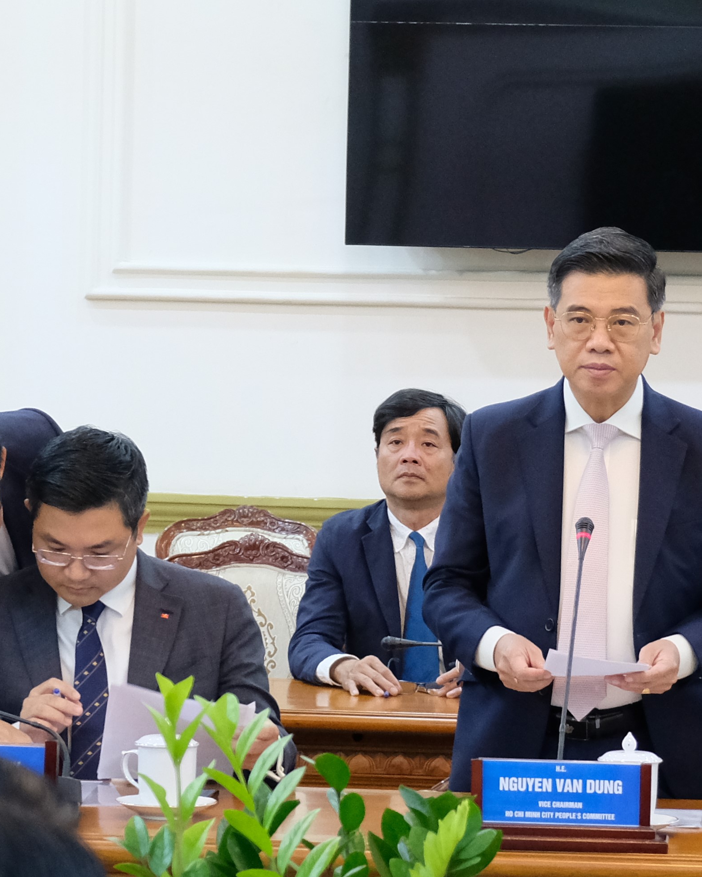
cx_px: 651
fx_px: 1818
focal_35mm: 70
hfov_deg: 21.3
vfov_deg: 27.1
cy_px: 438
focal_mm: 32.9
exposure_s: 1/60
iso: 2500
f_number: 3.6
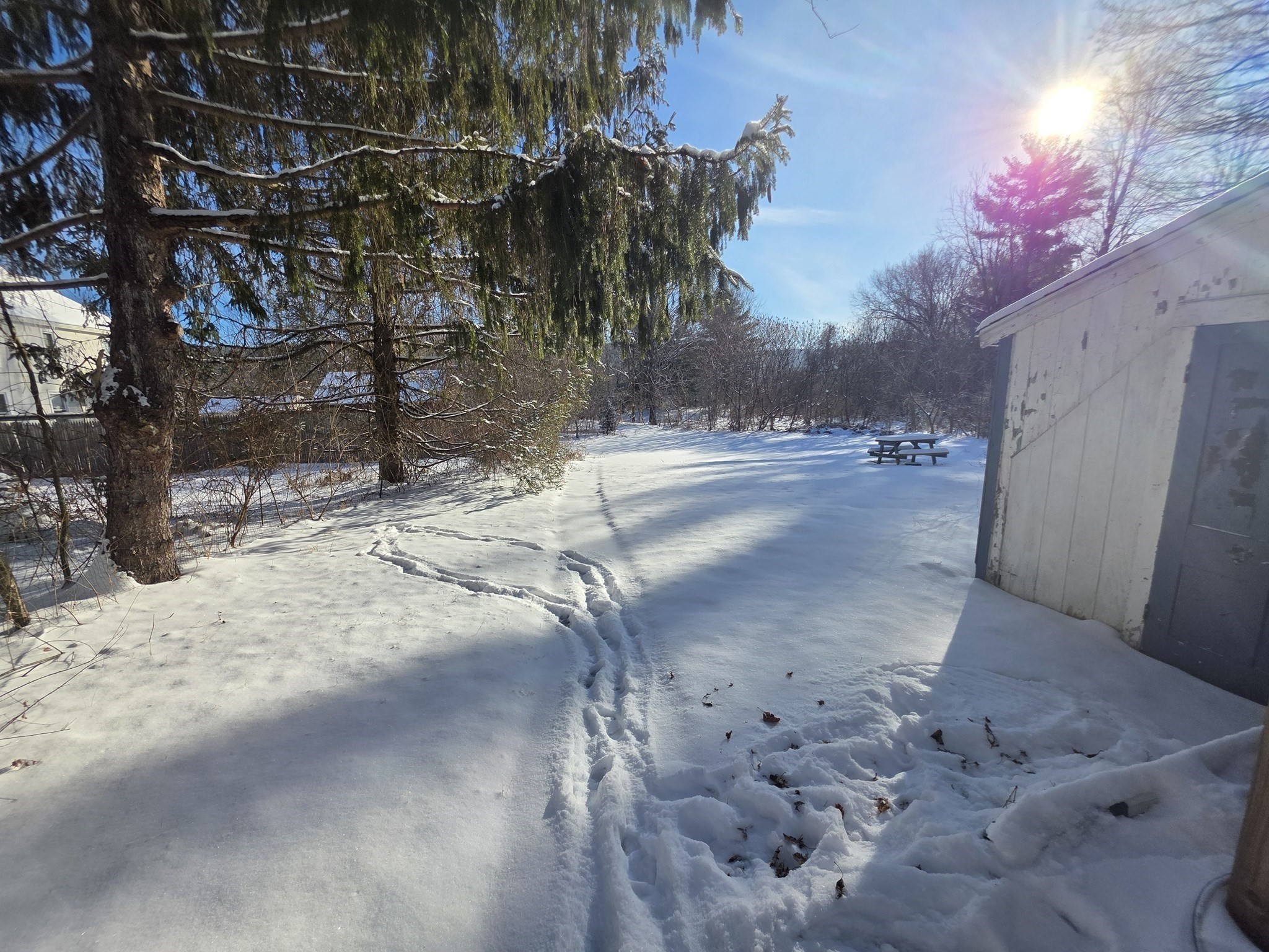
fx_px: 477
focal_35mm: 13
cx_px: 634
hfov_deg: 106.2
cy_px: 476
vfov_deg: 89.9
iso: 40
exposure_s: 1/2723
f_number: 1.9
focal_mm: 2.2
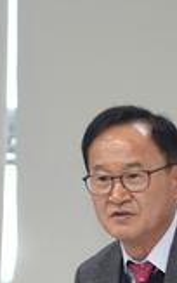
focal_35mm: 675
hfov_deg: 1.9
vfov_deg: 3.1
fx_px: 5205
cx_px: 69
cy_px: 229
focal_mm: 240
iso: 3200
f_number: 6.3
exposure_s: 1/250
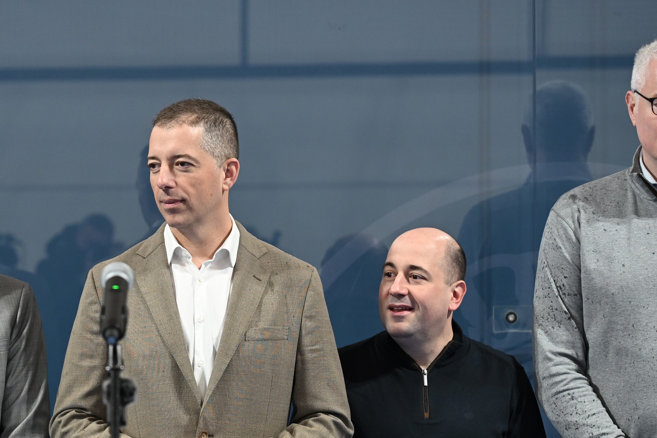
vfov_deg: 6.0
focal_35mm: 227
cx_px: 184
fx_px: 4142
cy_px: 413
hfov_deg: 9.1
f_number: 4
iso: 800
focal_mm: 110
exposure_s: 1/80
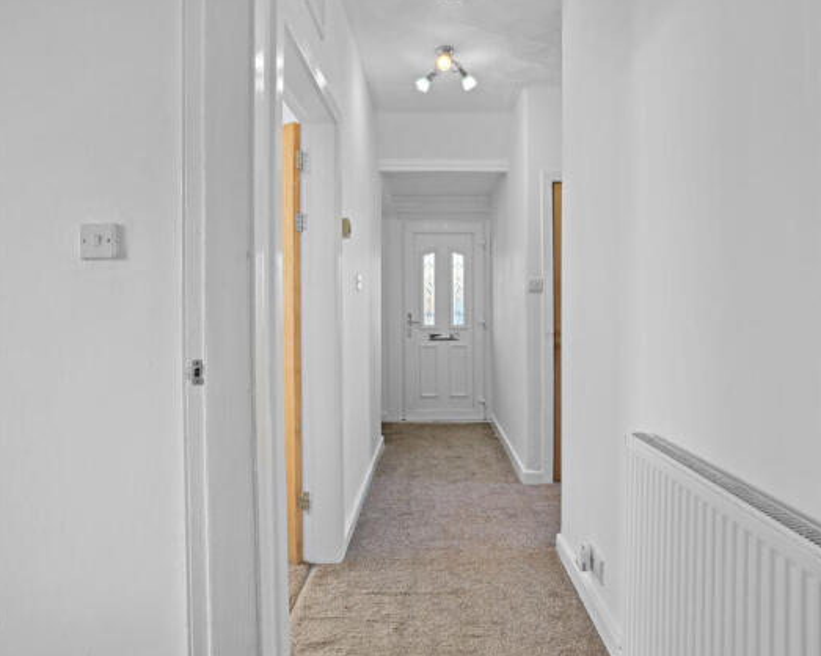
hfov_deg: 80.2
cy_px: 324
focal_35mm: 20
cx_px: 447
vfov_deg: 68.1
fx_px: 486
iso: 250
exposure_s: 1/1.25
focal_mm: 17
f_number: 9
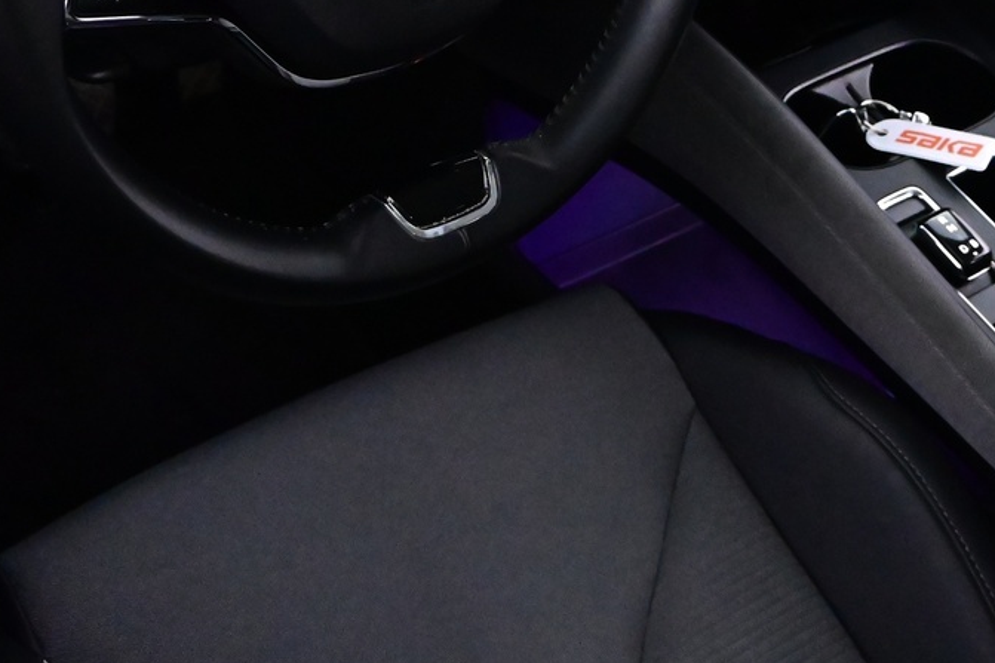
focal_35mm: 71
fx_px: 1951
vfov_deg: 18.6
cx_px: 494
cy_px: -47
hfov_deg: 28.6
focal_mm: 19.5
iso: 6400
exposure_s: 1/50
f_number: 3.8
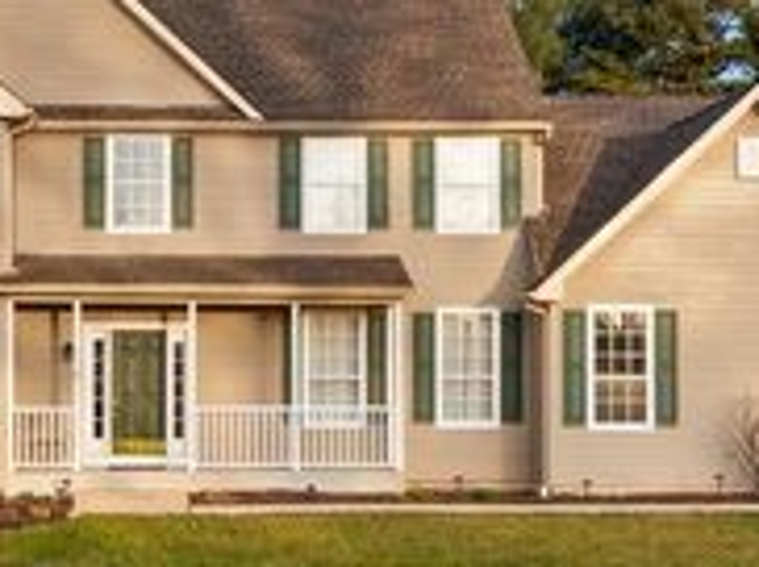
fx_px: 1445
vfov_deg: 22.2
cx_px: 209
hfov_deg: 29.1
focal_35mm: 66
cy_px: 348
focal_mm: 12.29
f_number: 2.8
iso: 120
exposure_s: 1/640
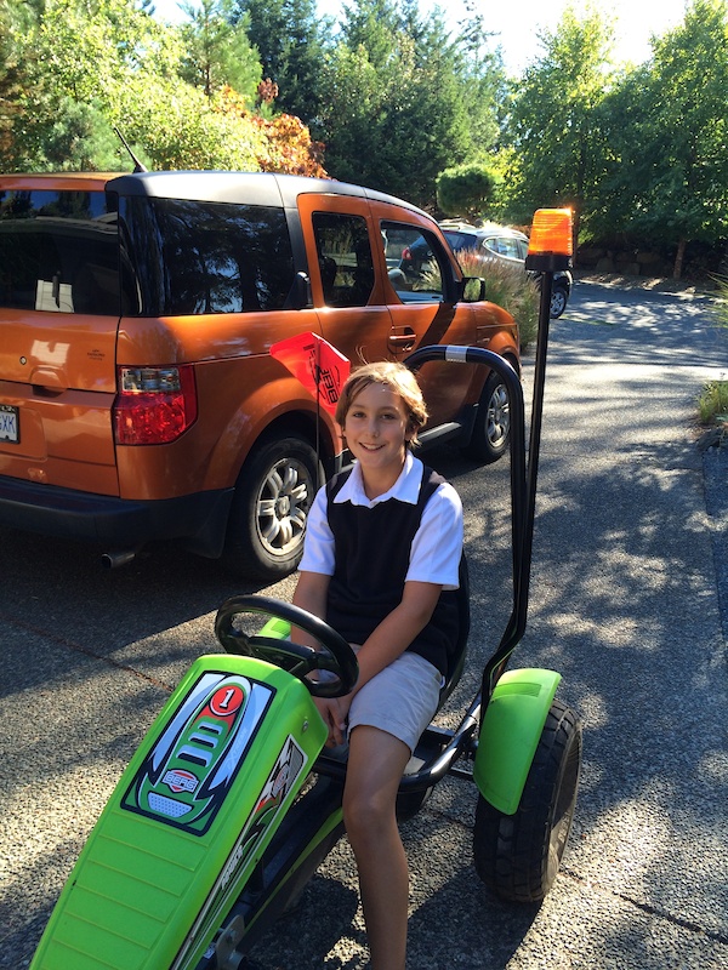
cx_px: 364
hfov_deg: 48.2
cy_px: 485
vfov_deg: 61.7
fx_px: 813
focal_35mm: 29
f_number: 2.2
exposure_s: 1/219
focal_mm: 4.15
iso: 32
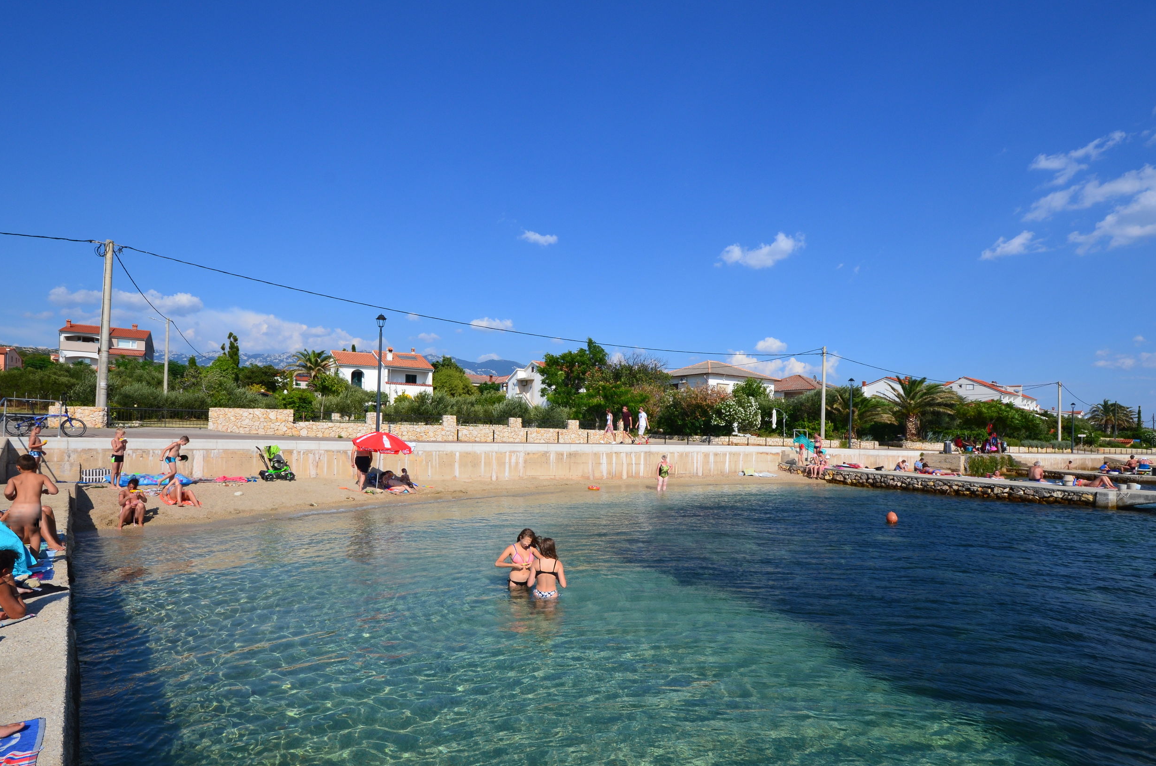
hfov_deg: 93.4
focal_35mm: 17
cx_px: 570
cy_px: 422
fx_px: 545
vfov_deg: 70.0
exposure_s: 1/320
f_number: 10
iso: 200
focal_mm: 10
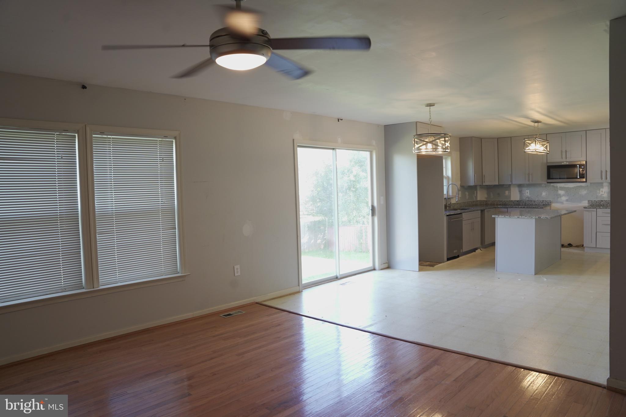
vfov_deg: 53.1
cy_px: 208
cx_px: 313
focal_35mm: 24
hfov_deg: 73.7
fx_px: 417
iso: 1250
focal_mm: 24
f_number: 5.6
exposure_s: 1/40
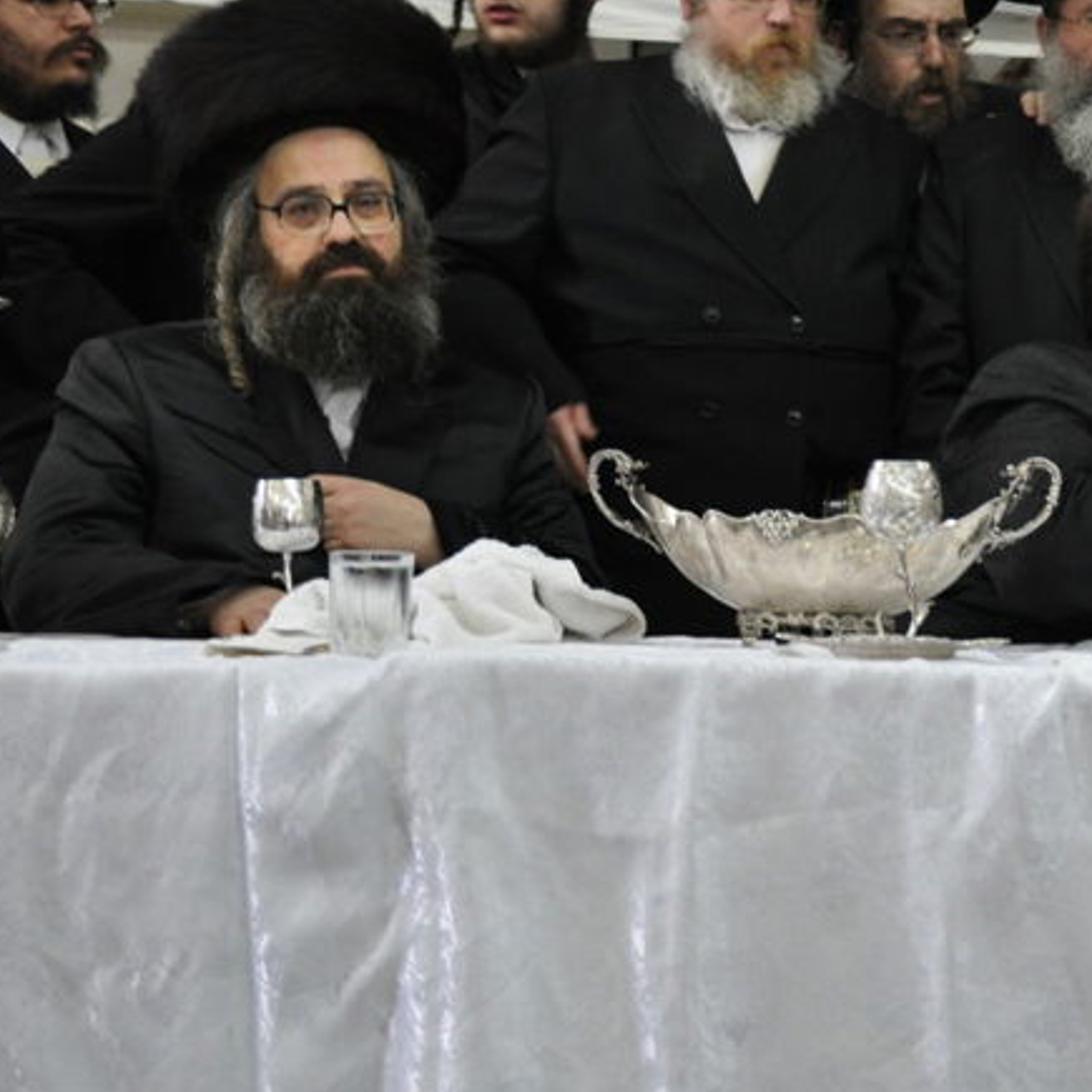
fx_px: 3426
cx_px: 1228
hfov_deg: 17.4
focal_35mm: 96
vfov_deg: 18.0
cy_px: 309
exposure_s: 1/40
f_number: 4.2
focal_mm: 32
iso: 800
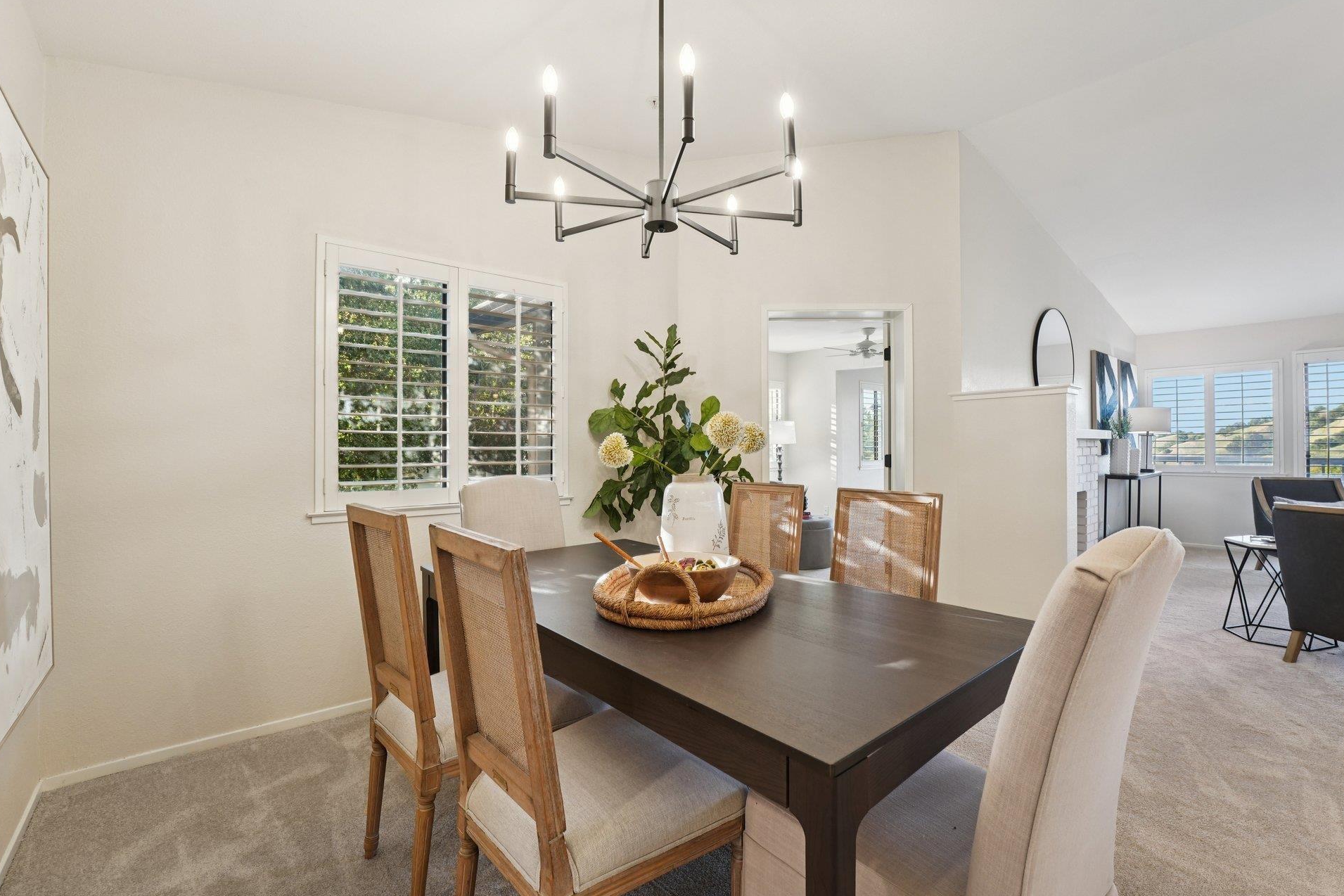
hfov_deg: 100.3
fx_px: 560
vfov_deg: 77.3
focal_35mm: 15
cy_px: 431
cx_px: 701
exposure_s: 1/25
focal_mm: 14
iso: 640
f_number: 9
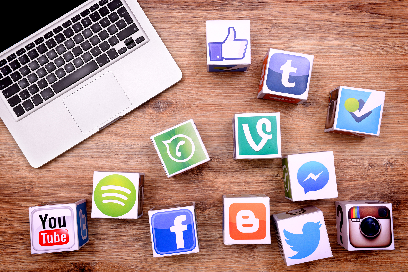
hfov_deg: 41.1
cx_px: 204
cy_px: 136
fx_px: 544
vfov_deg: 28.1
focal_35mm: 48
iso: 100
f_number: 11
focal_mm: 48
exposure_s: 1/160
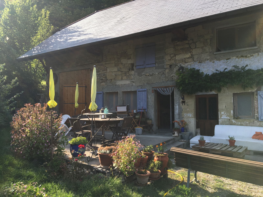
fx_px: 220
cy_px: 98
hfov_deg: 61.7
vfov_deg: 48.2
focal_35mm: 29
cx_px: 132
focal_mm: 4.15
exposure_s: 1/630
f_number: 2.2
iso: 25
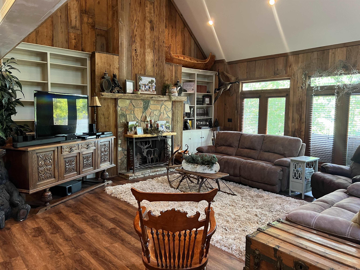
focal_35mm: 26
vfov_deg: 53.1
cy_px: 135
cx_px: 180
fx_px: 270
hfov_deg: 67.3
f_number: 1.5
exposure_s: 1/60
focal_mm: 5.7
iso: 400
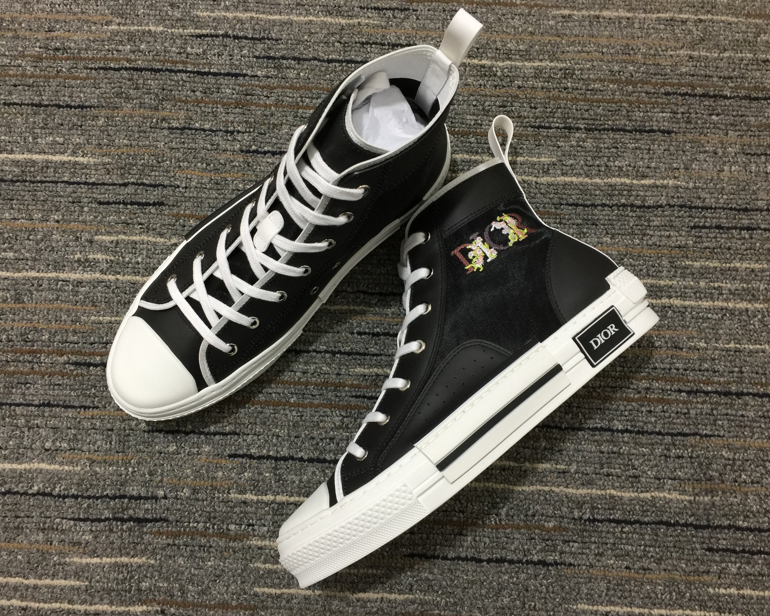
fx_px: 706
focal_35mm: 31
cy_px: 304
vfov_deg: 47.1
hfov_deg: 57.2
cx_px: 384
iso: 50
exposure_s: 1/17
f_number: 2.2
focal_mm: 4.15
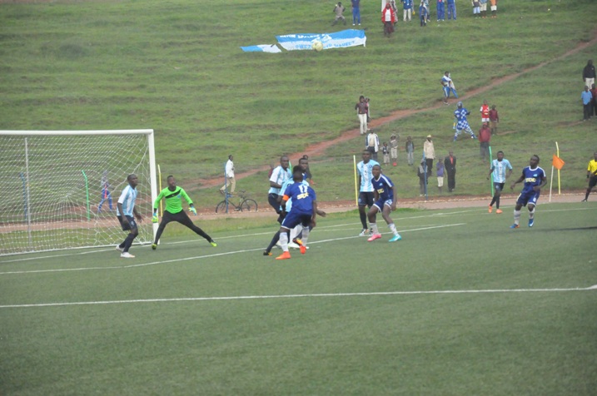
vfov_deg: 8.7
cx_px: 298
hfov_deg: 13.1
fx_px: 2608
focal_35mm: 158
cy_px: 198
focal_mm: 105
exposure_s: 1/3200
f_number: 5.6
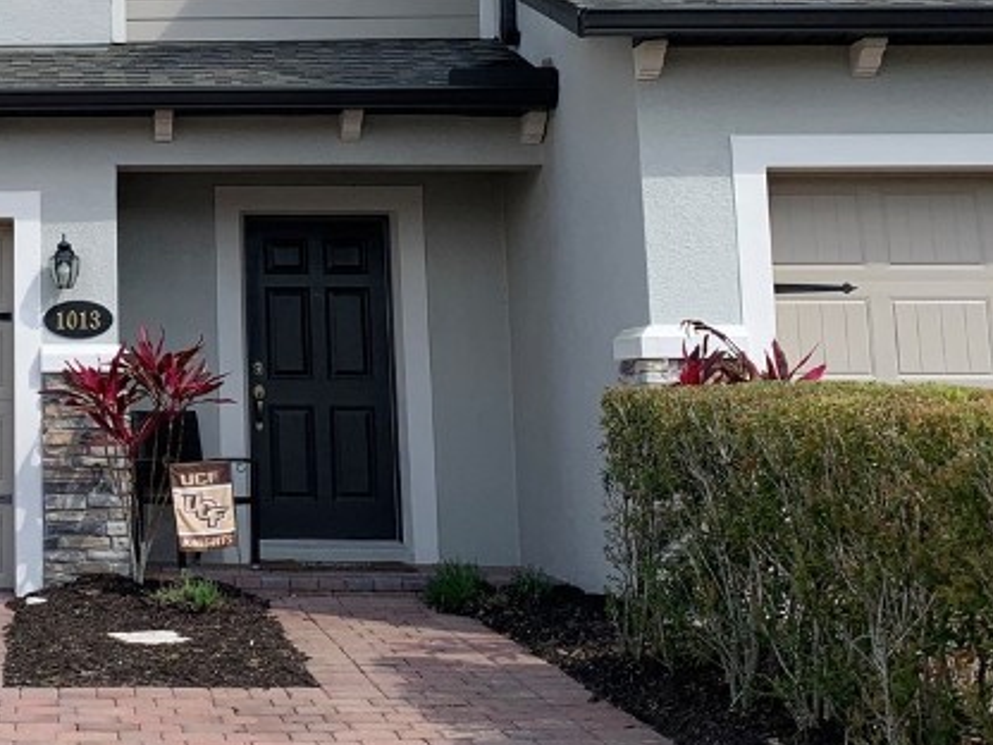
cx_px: 31
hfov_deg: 28.6
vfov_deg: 22.6
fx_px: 1836
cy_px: 146
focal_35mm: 64
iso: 25
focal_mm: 4.25
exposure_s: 1/1689
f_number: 1.8
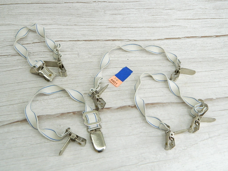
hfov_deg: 45.8
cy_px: 86
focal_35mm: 41
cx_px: 114
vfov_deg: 35.1
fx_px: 270
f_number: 3.5
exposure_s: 1/200
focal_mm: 7.3
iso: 400
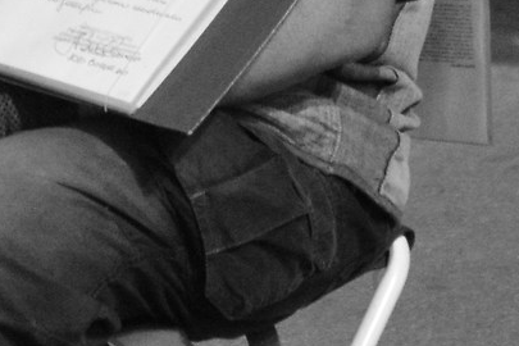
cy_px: -99
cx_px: 77
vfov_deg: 2.7
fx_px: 7265
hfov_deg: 4.1
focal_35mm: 504
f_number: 4.5
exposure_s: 1/40
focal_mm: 85
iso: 6400
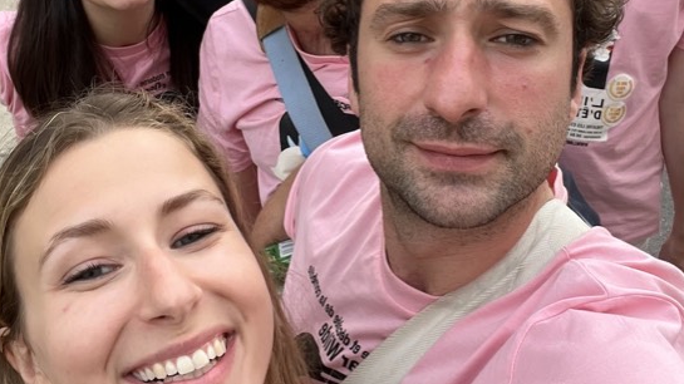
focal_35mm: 48
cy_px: 92
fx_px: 870
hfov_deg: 42.9
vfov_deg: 24.6
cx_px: 340
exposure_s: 1/121
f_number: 2.2
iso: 50
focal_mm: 2.71
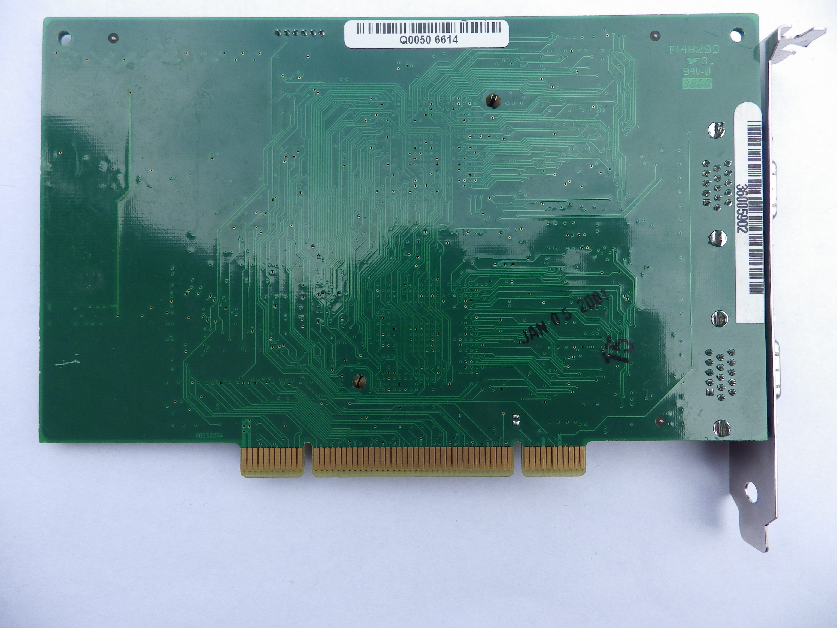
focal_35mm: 22
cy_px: 314
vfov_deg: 61.1
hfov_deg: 76.4
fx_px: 532
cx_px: 418
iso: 100
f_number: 3.1
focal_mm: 4
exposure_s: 1/500
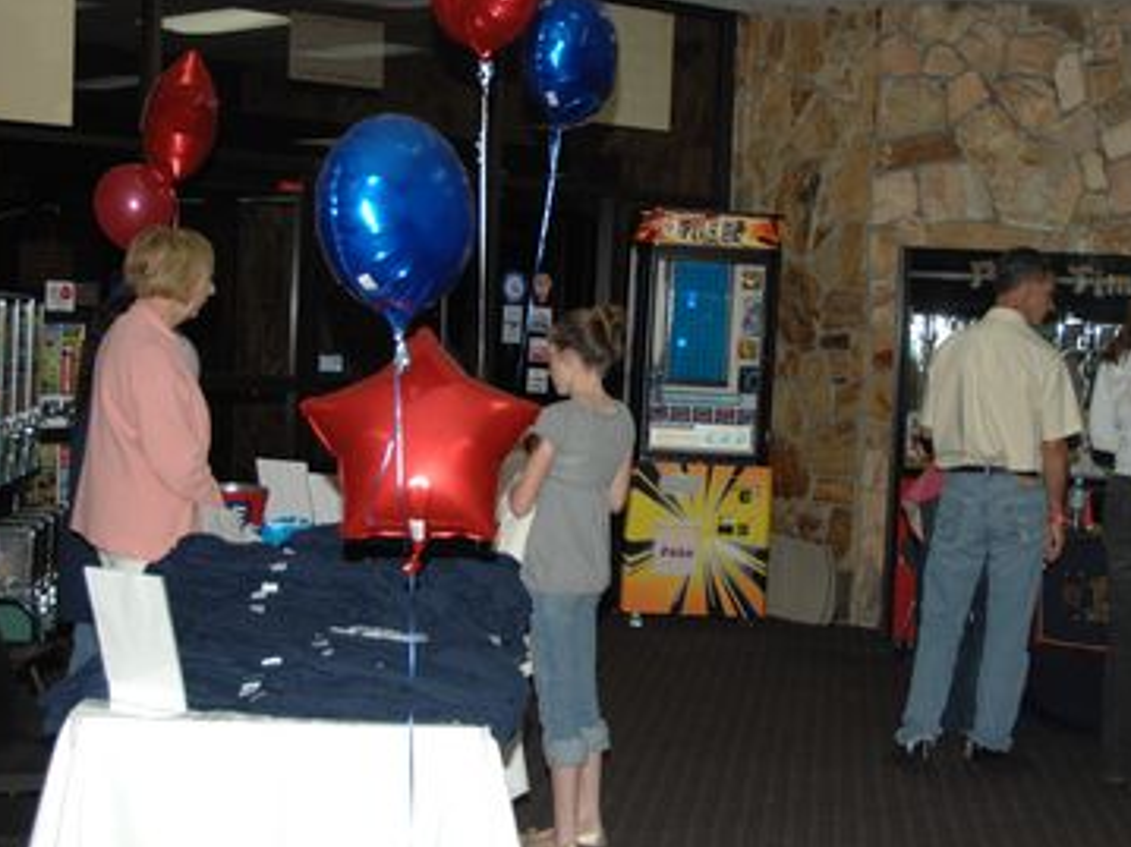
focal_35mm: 72
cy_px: 389
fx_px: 2352
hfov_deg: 26.9
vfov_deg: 20.4
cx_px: 715
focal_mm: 28
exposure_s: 1/125
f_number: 4
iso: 200
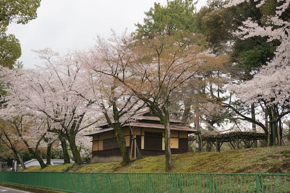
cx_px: 145
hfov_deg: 37.9
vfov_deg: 25.7
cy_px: 96
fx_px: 423
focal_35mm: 52
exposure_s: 1/80
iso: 100
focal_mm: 35
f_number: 6.3
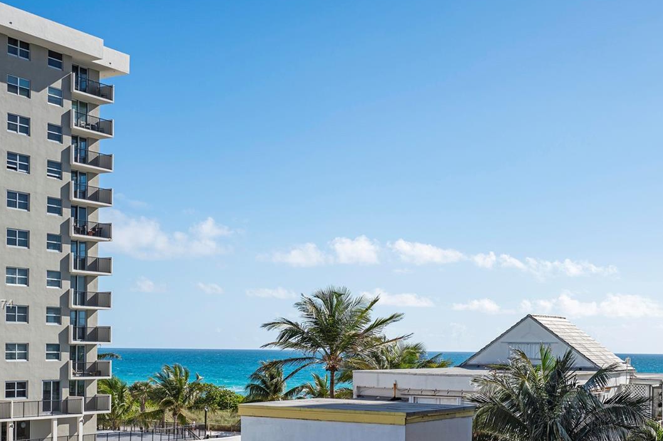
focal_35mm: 53
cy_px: 305
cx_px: 416
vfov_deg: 25.3
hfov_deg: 37.3
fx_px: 976
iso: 100
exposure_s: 1/200
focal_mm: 35
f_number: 10
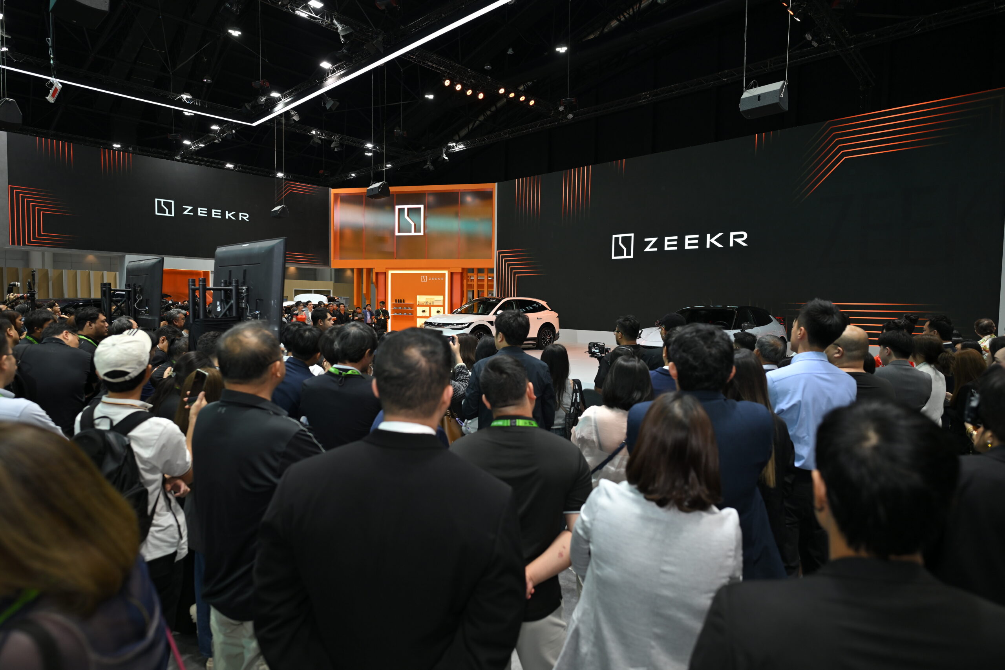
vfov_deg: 61.9
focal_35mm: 20
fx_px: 558
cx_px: 502
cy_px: 335
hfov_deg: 84.0
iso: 250
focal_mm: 20
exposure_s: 1/200
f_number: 2.5
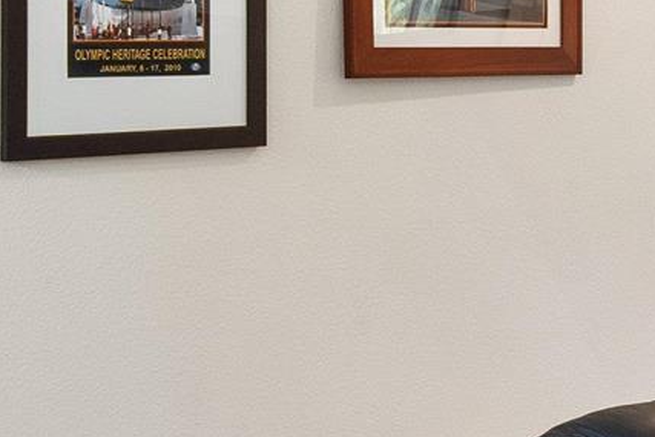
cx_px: 1103
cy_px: 35
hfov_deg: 15.7
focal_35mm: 115
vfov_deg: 11.8
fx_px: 2093
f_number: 8
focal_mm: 16
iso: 400
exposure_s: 1/5
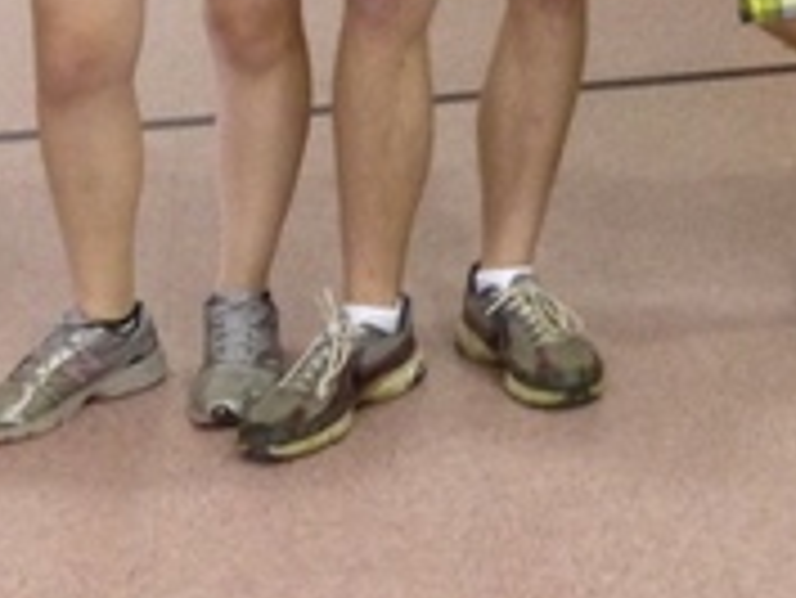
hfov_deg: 13.8
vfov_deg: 10.5
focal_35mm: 134
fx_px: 3083
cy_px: -405
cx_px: 1205
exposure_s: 1/20
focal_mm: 4.13
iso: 160
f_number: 2.4
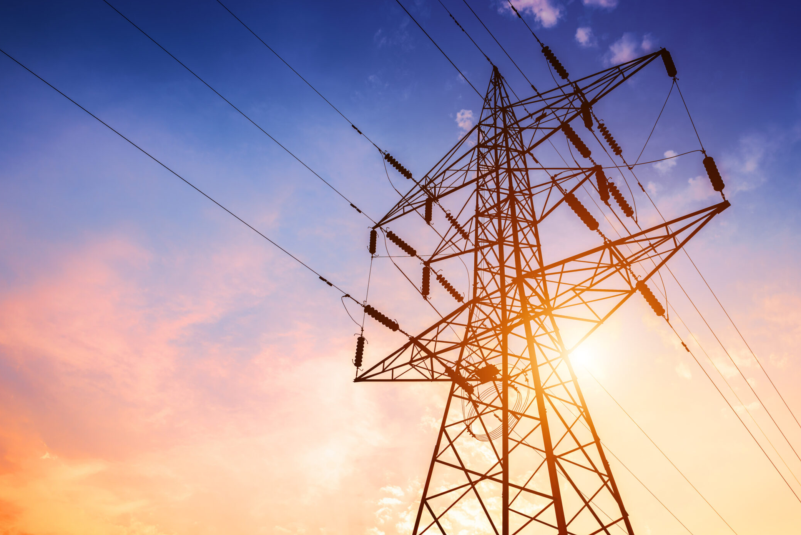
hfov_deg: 45.4
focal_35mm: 43
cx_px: 397
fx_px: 957
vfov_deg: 31.1
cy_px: 328
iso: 100
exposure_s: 1/400
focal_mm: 35
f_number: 7.1
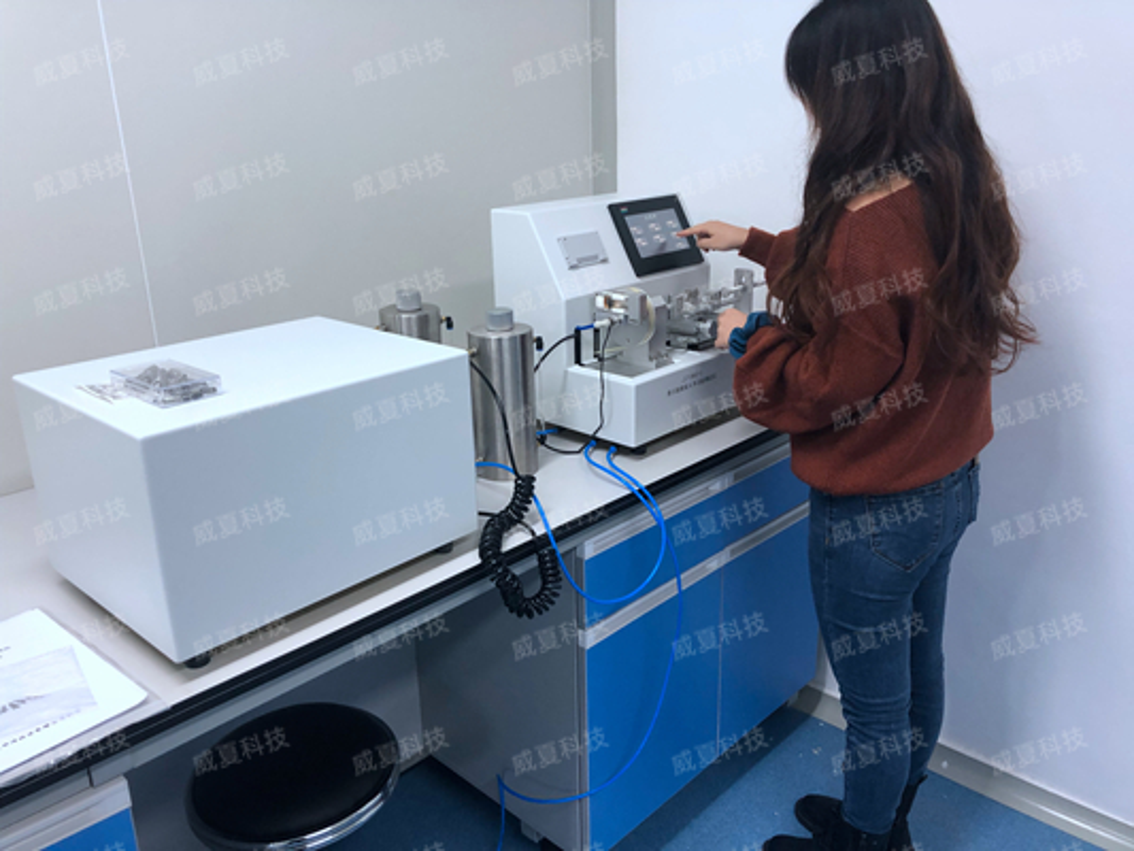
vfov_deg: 49.8
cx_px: 567
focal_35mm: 28
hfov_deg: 63.4
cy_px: 426
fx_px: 917
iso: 40
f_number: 1.8
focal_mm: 3.99
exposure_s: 1/33
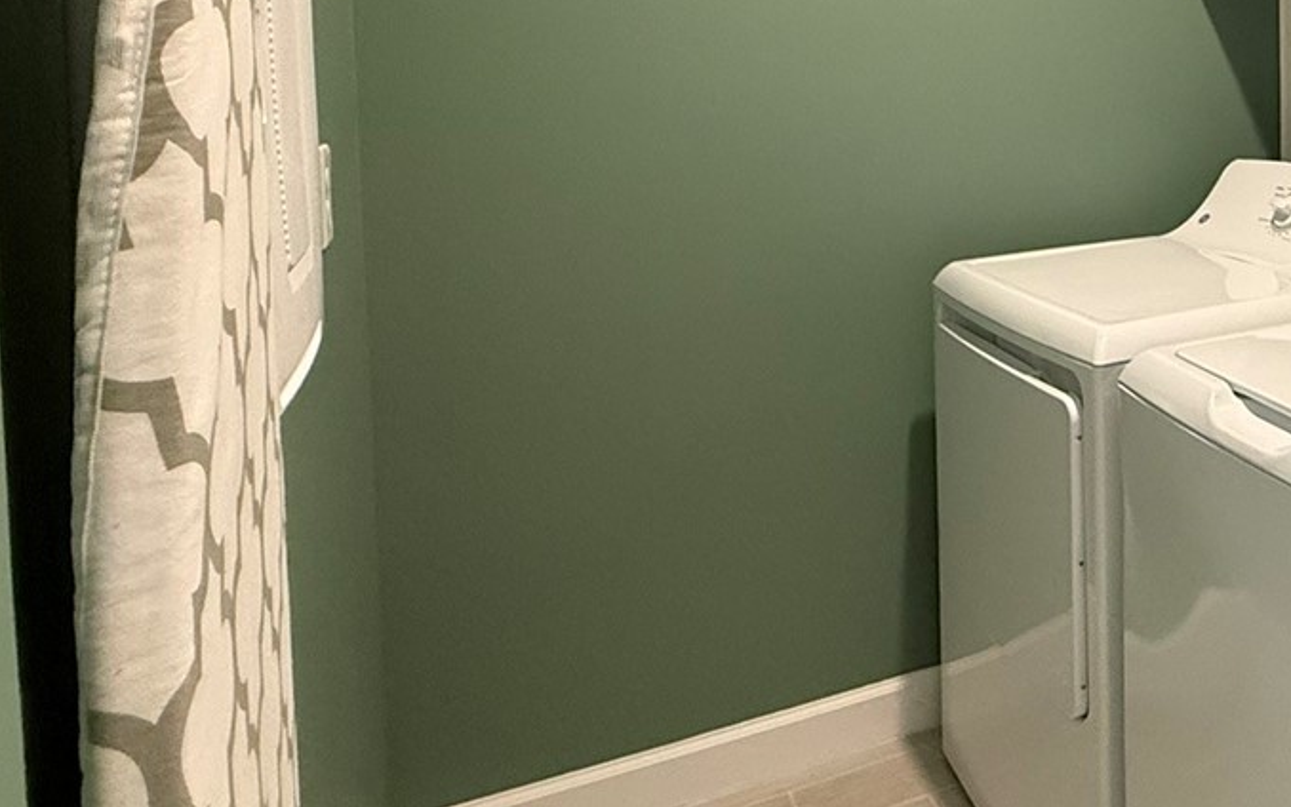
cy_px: 93
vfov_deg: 34.4
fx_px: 1232
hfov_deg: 46.3
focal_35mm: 35
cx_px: 1293
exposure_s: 1/60
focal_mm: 2.22
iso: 500
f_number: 2.2
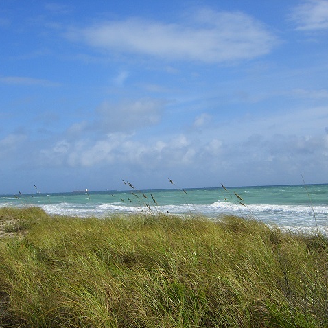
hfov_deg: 37.5
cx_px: 151
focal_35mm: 45
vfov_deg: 37.6
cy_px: 164
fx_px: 482
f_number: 4.3
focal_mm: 6.2
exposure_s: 1/800
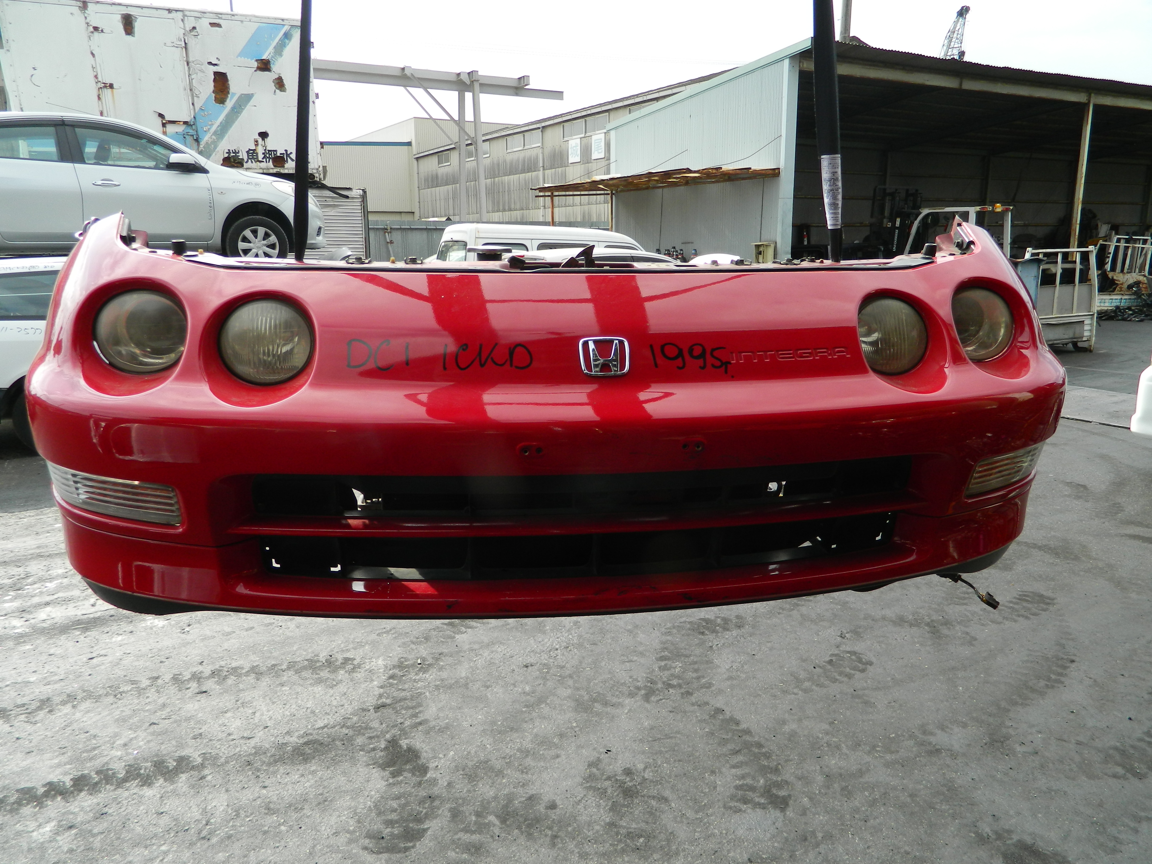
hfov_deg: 69.4
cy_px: 432
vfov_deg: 54.9
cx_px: 576
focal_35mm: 25
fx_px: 832
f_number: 3.1
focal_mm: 4.5
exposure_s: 1/400
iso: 80
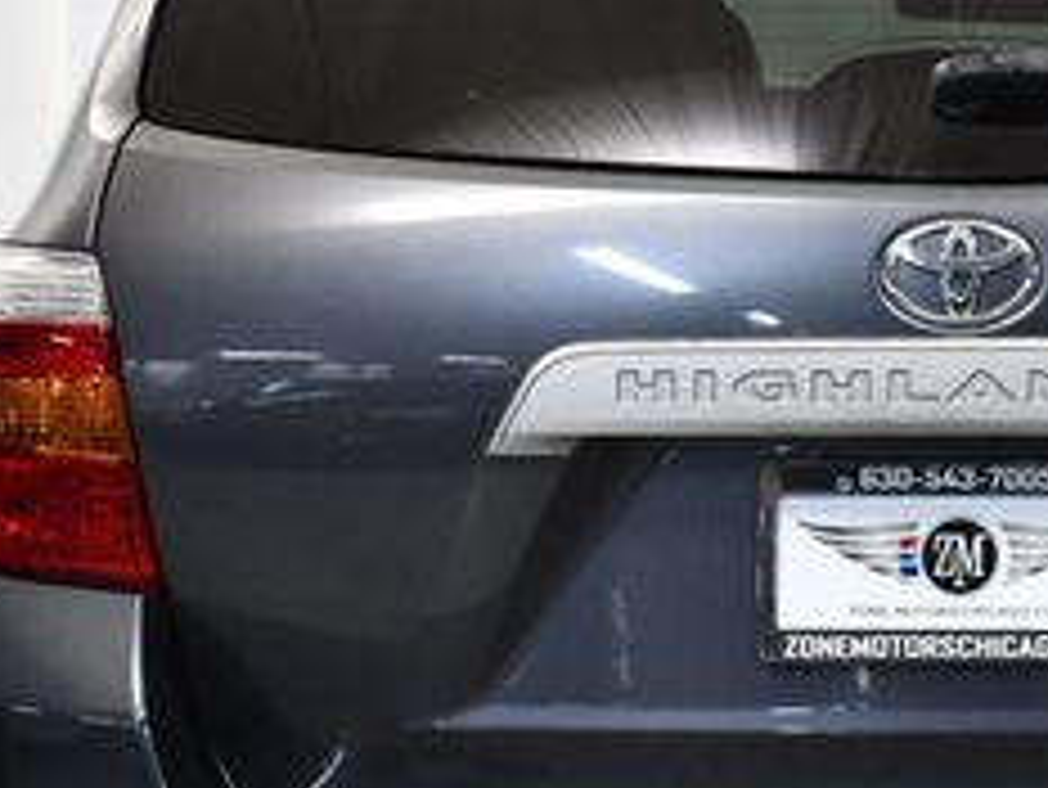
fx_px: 3847
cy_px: 455
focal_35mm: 127
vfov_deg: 11.7
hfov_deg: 15.3
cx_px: 972
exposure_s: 1/125
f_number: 4
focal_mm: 24
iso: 1400
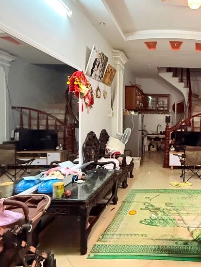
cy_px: 123
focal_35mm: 26
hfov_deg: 48.0
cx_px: 178
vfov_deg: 67.2
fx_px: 201
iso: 800
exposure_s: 1/50
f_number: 2.2
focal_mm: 2.22
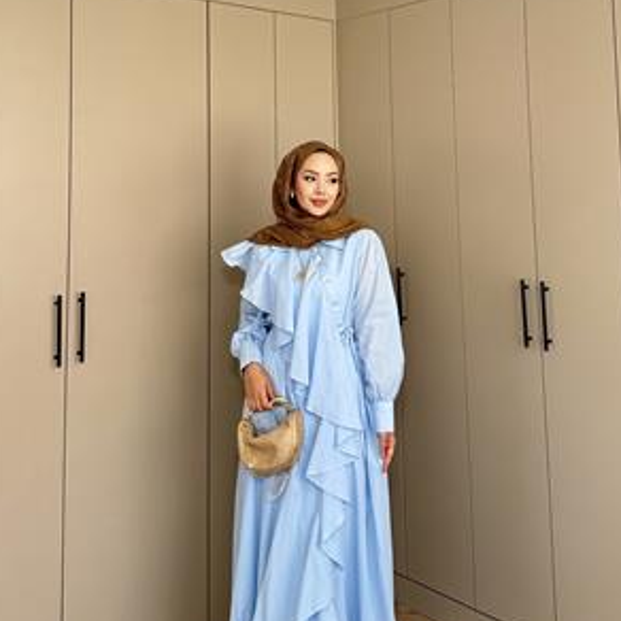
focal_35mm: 30
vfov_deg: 53.6
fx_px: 609
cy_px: 373
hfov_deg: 54.0
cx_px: 315
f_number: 1.78
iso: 80
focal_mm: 6.86
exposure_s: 1/121
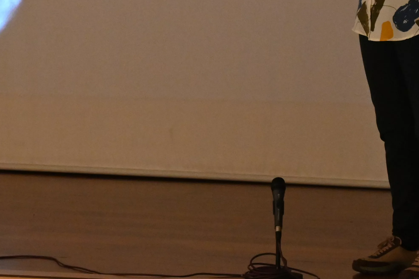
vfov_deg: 8.7
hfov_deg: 13.1
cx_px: 133
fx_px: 1820
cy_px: -59
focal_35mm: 156
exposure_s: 1/10
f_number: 5.3
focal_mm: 37
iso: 3200
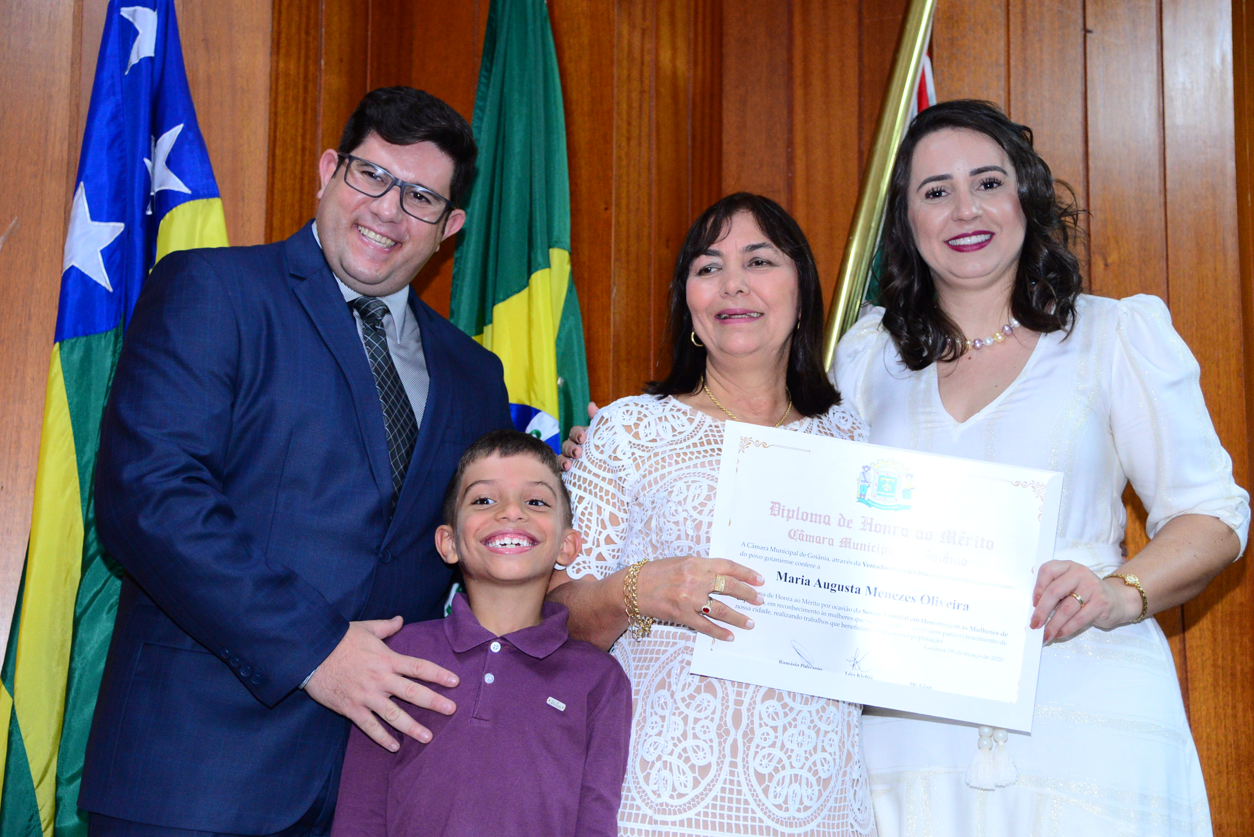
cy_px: 399
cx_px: 640
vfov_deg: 21.6
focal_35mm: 63
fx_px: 2195
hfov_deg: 31.9
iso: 2500
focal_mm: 58
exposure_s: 1/125
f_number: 4
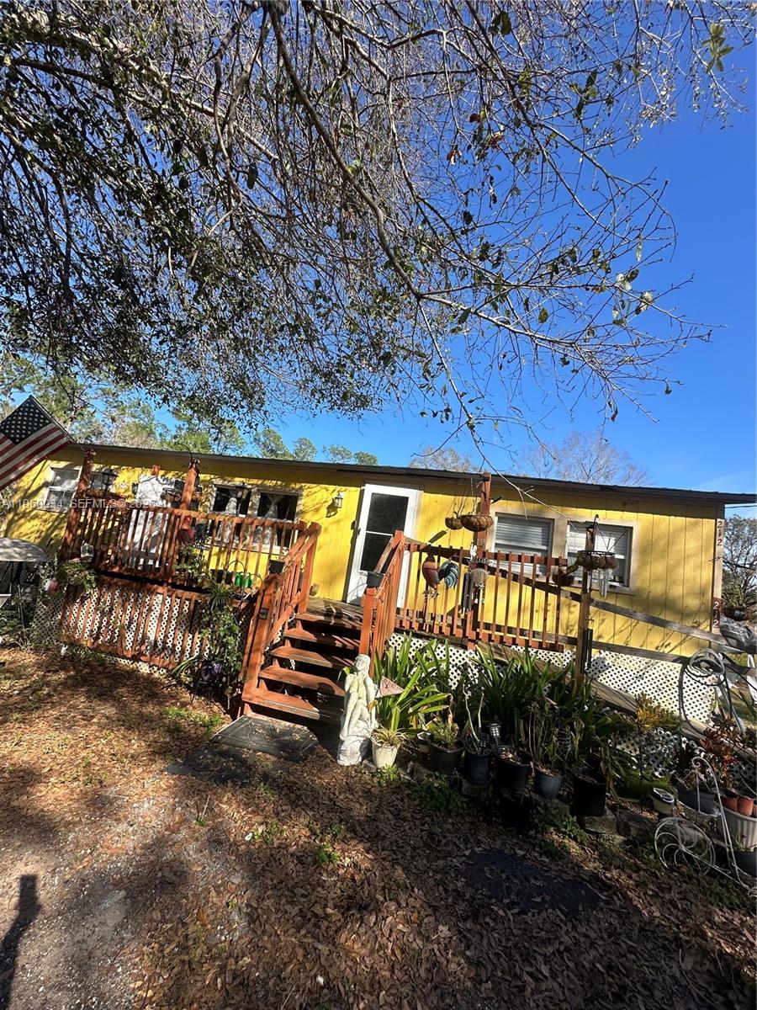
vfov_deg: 102.1
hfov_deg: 85.7
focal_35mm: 14
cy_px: 505
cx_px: 378
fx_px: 408
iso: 50
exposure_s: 1/1247
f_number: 2.2
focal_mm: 2.22
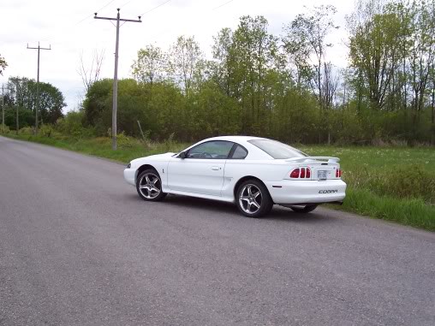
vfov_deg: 31.5
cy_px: 163
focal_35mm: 46
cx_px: 218
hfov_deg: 41.2
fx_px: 578
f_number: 3
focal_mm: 7
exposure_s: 1/90
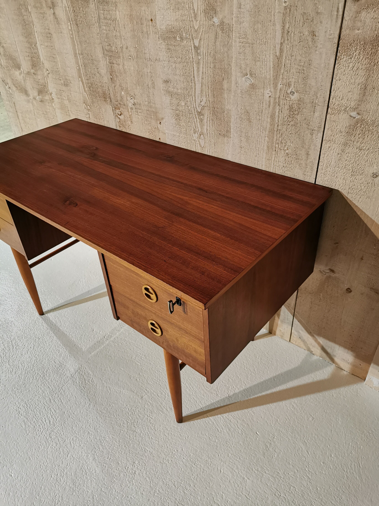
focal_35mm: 27
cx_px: 190
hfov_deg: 51.4
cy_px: 253
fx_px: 394
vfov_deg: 65.3
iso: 400
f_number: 1.8
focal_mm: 5.58
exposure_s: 1/50
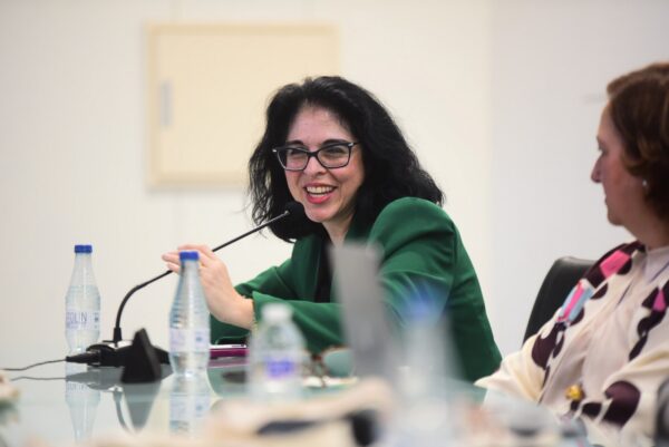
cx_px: 334
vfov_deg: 6.9
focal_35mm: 200
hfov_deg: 10.3
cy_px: 224
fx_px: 3719
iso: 2000
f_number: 2.8
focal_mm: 200
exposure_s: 1/160
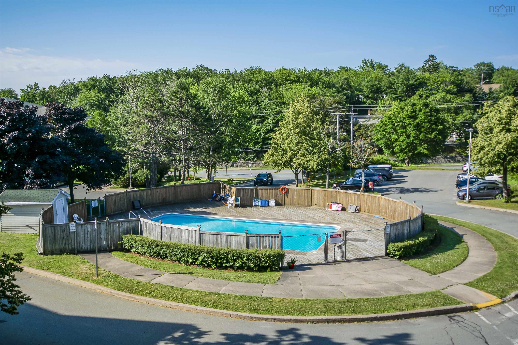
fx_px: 475
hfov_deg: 57.2
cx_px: 259
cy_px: 172
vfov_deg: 40.0
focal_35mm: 33
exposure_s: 1/800
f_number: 5.6
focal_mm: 22
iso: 200
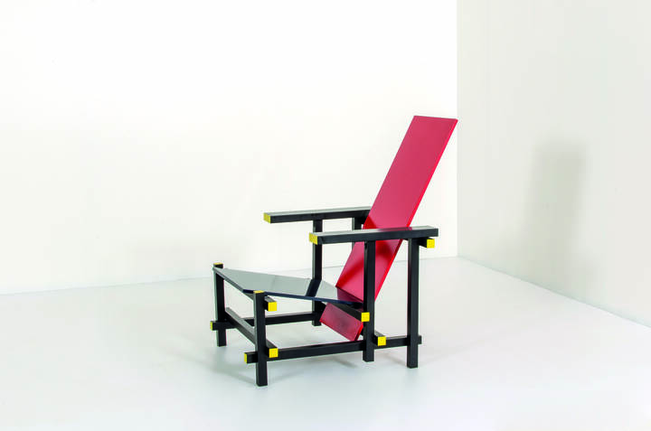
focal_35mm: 52
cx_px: 326
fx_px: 947
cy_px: 216
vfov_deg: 25.6
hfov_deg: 37.9
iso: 100
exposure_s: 1/160
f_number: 18
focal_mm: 35
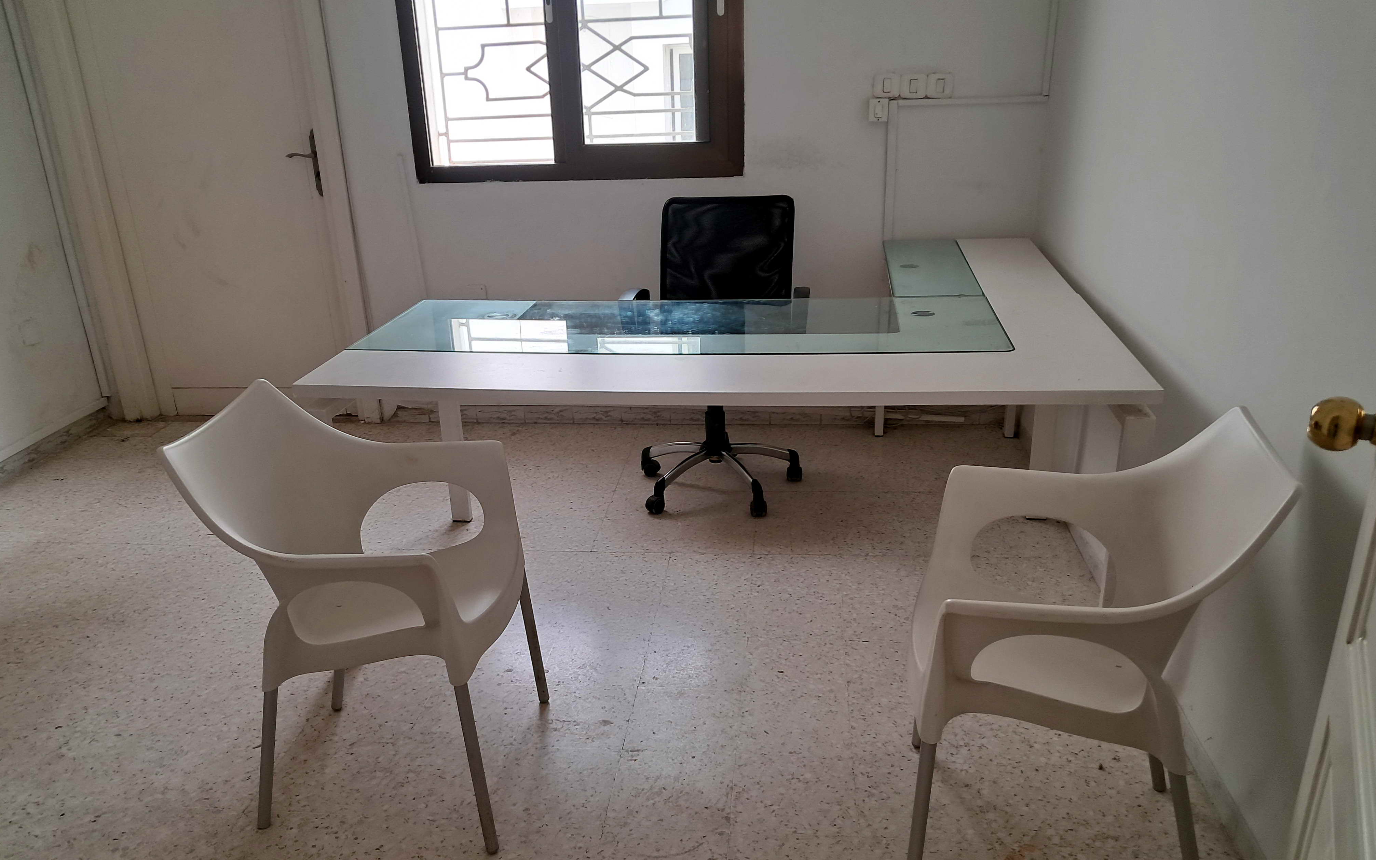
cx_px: 683
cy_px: 514
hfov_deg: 64.6
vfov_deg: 42.9
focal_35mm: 29
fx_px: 1088
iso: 50
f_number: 1.8
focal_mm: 4
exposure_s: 1/60
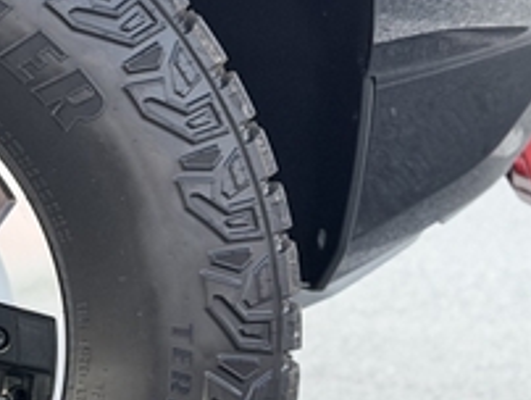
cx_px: -258
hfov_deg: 12.4
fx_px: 2334
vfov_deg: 9.7
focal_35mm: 152
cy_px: 339
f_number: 1.78
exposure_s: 1/40
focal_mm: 6.76
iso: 500
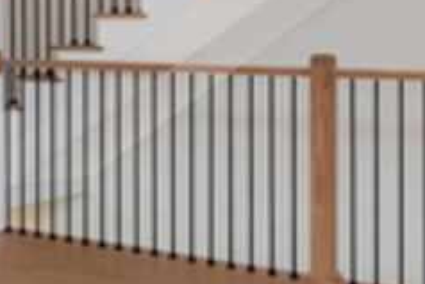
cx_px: -246
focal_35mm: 89
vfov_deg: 15.3
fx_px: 1048
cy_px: 50
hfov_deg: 19.4
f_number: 11
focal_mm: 11
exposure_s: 1/200
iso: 800
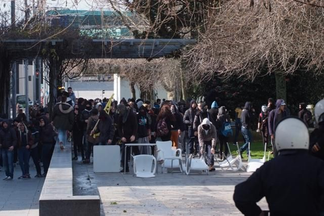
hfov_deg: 10.5
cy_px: 108
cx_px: 162
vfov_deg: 7.0
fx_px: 1756
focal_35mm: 195
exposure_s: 1/285
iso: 500
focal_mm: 130
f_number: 9
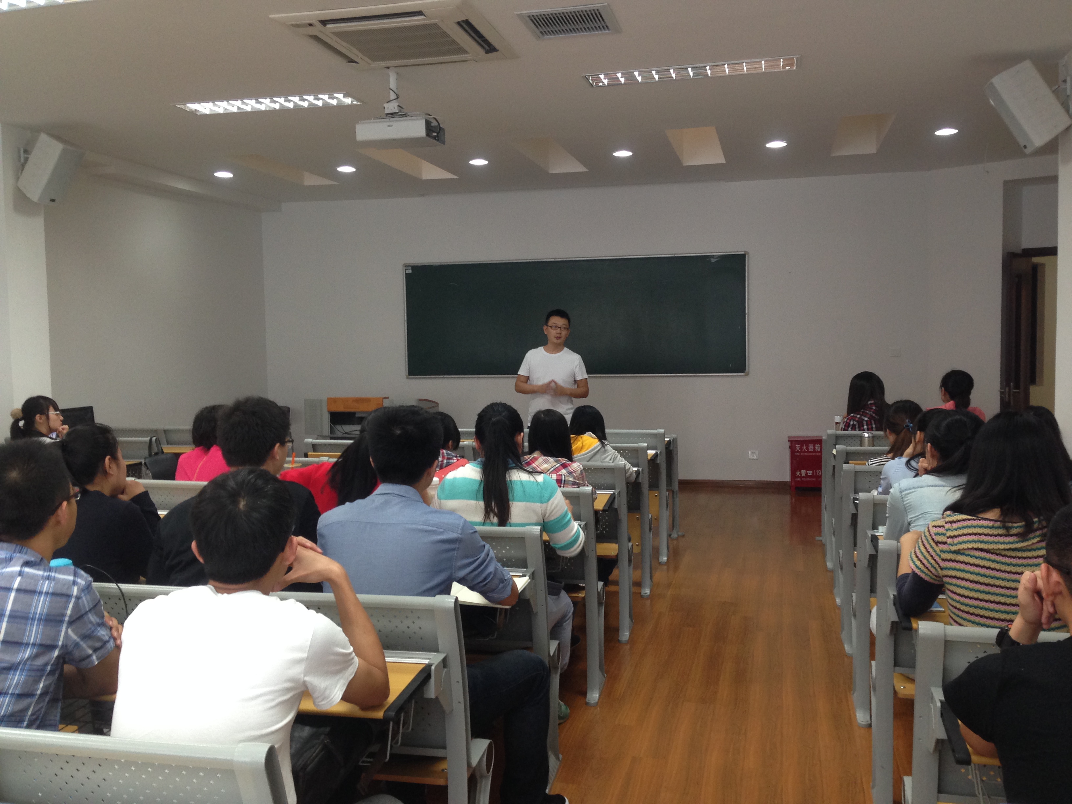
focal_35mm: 33
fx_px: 1022
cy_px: 402
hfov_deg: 55.4
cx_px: 536
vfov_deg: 42.9
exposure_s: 1/20
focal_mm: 4.12
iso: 100
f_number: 2.4
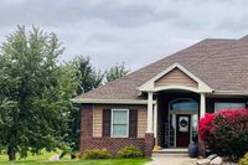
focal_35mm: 65
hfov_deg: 28.3
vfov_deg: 20.8
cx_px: 270
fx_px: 447
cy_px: 117
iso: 32
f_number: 1.6
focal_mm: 5.1
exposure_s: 1/1767
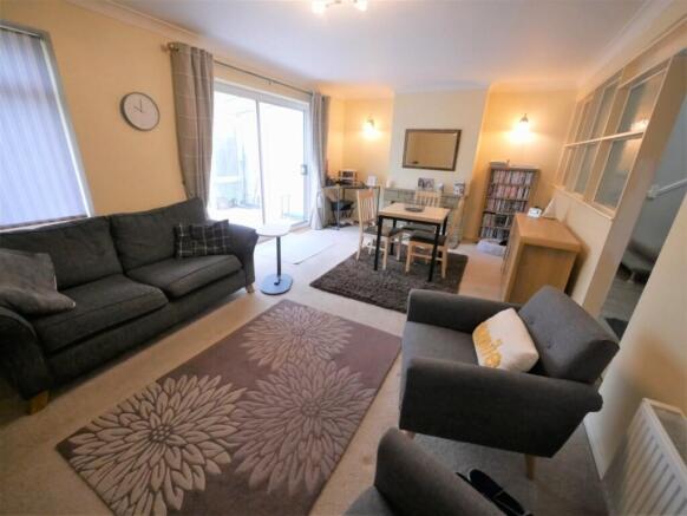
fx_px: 278
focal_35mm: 14
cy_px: 258
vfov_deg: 85.7
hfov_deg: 102.0
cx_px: 344
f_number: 4
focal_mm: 7
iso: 2500
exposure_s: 1/60
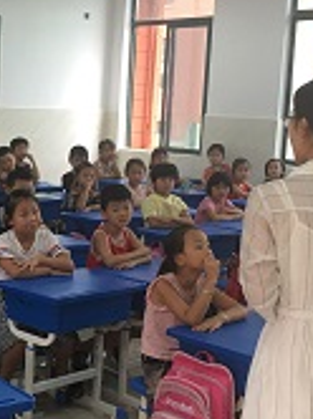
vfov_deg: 27.8
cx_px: 5
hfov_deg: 20.3
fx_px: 846
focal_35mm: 70
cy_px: 220
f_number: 2.2
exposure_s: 1/33
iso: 40
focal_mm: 4.15
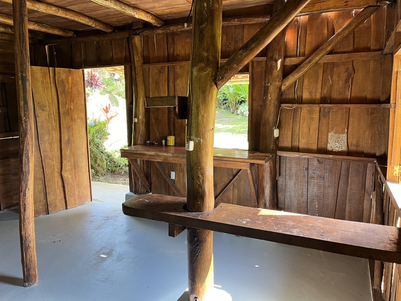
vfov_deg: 53.1
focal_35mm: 26
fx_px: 301
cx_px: 200
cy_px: 150
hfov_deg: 67.3
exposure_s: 1/99
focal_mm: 5.1
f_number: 1.6
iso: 125
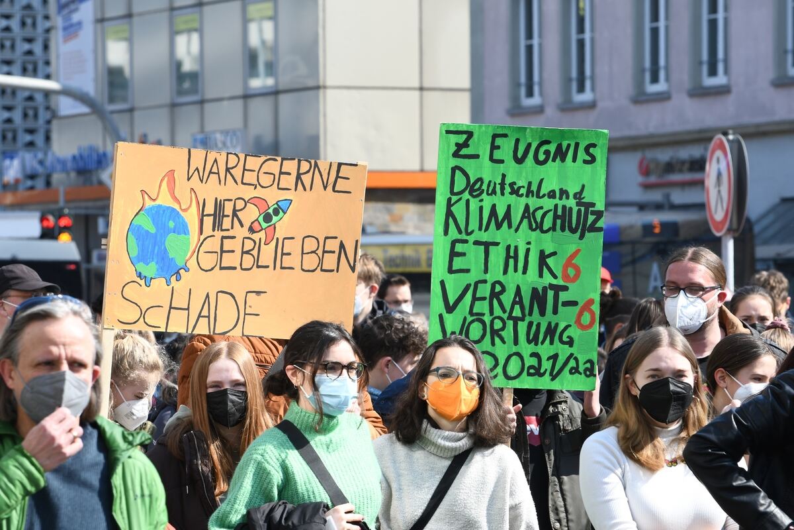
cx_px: 397
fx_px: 4631
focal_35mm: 210
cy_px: 265
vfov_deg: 6.5
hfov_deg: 9.8
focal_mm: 140
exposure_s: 1/250
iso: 200
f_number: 8
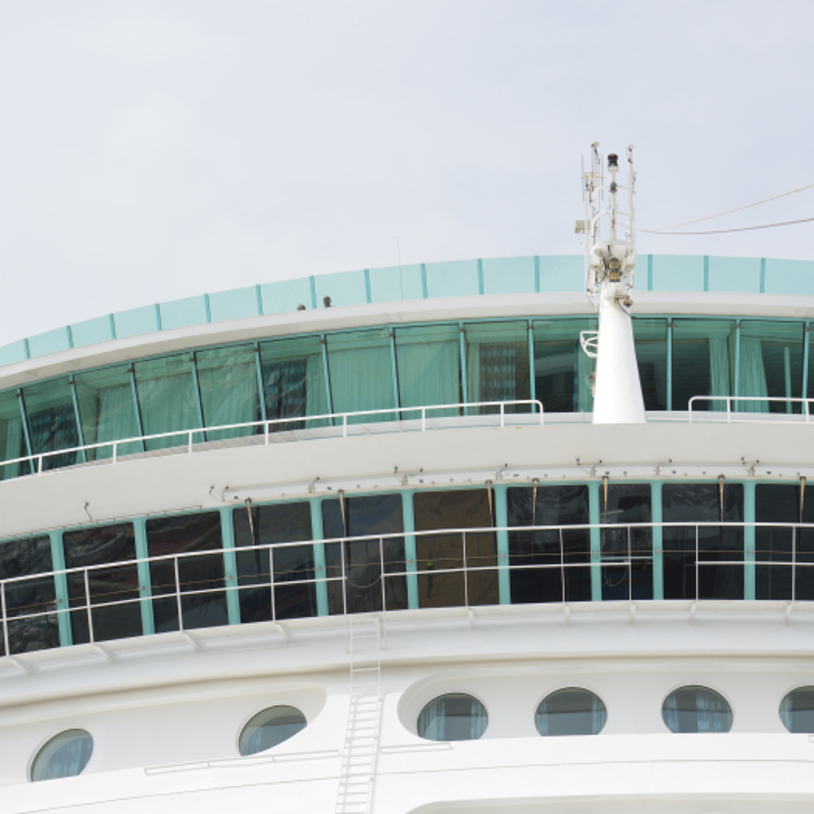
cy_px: 403
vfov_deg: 17.9
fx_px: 2581
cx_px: 602
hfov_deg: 17.8
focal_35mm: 97
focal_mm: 50
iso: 100
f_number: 9
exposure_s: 1/320
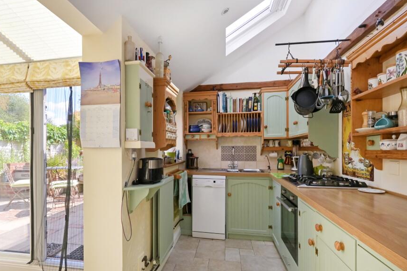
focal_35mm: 19
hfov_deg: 86.6
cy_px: 152
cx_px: 183
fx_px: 215
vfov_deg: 64.3
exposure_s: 1/80
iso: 400
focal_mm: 16
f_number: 13
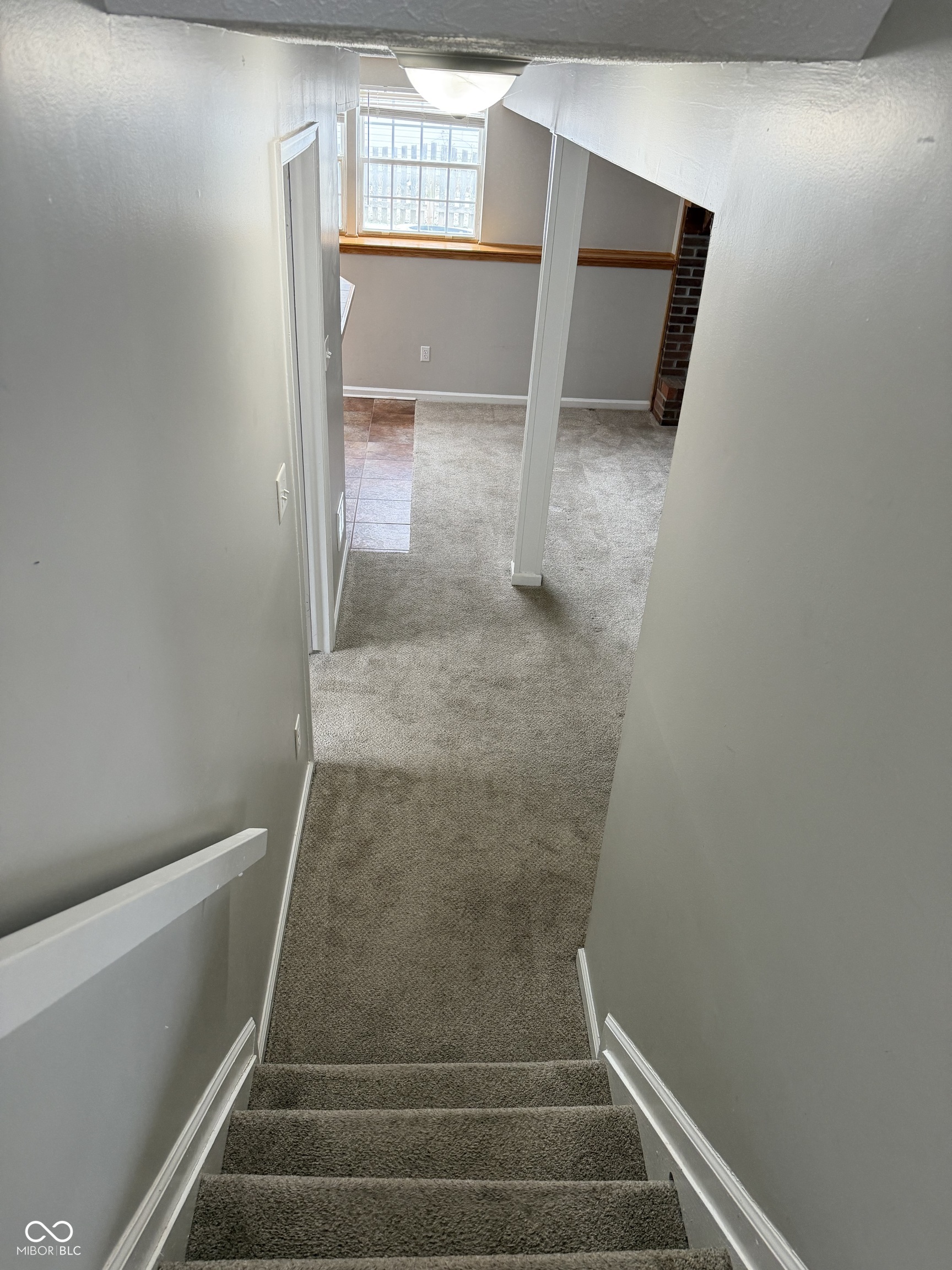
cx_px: 476
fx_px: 880
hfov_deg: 56.8
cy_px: 635
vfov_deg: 71.6
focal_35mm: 24
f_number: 1.78
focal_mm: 6.76
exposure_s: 1/60
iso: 250
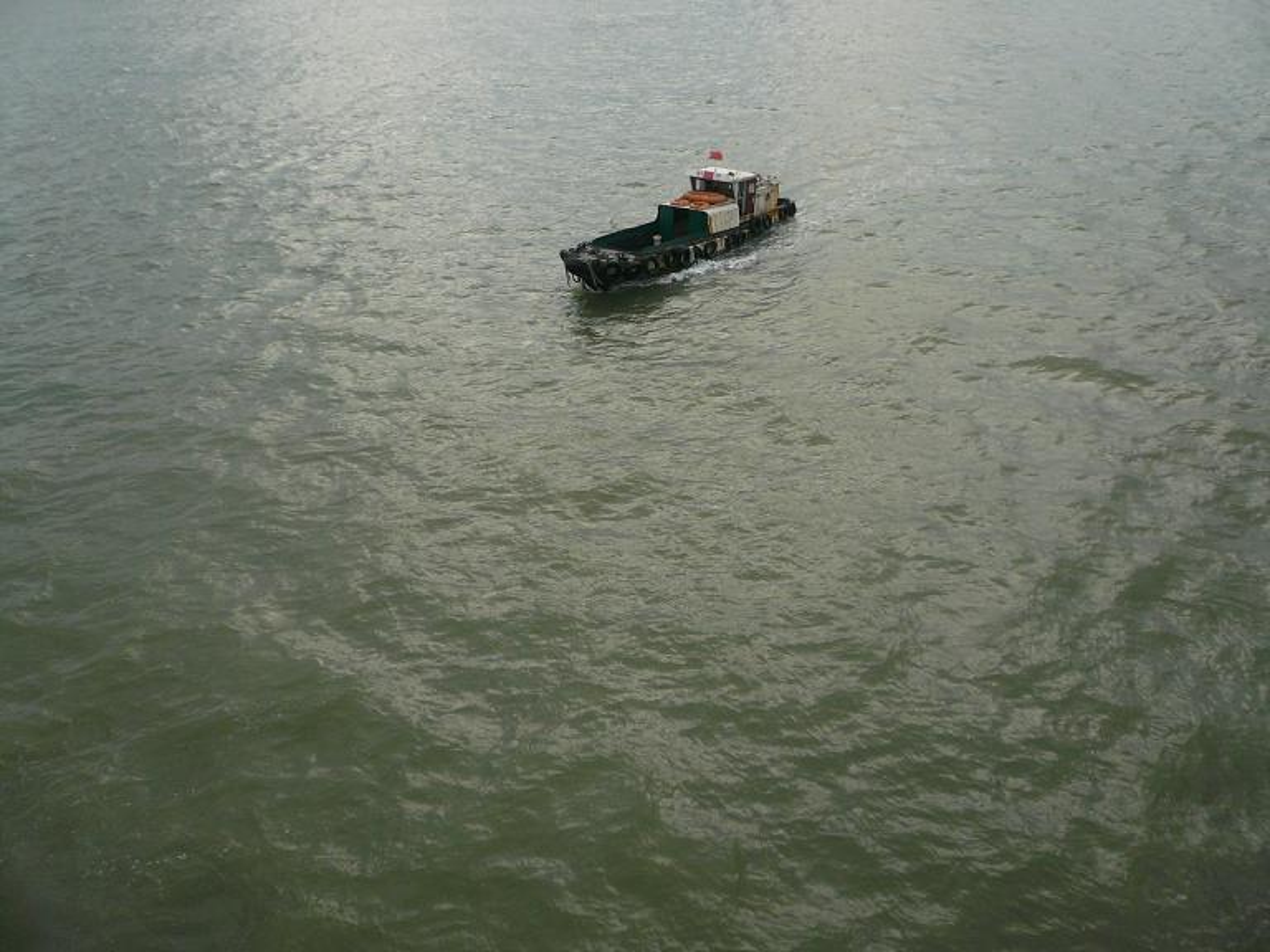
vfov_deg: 49.7
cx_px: 635
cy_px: 476
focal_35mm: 28
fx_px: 1027
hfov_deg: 63.4
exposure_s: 1/250
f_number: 2.8
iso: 100
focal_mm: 4.6
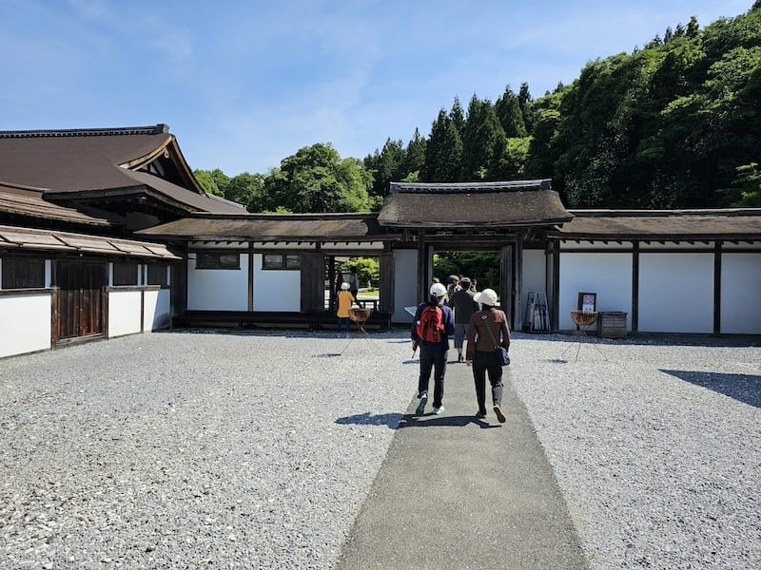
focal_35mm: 23
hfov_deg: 73.9
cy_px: 285
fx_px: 506
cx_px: 380
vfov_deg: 58.9
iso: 10
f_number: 1.7
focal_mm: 6.3
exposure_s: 1/688
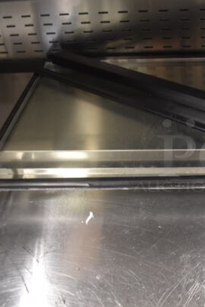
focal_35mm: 41
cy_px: 154
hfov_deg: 29.9
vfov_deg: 47.4
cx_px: 214
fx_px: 350
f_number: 3.5
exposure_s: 1/30
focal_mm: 18
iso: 1000
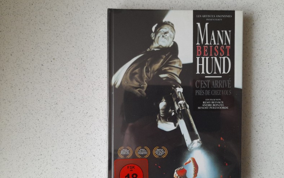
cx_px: 144
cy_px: 97
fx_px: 209
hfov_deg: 68.4
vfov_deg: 46.0
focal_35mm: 27
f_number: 2
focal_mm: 4.6
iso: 250
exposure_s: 1/60
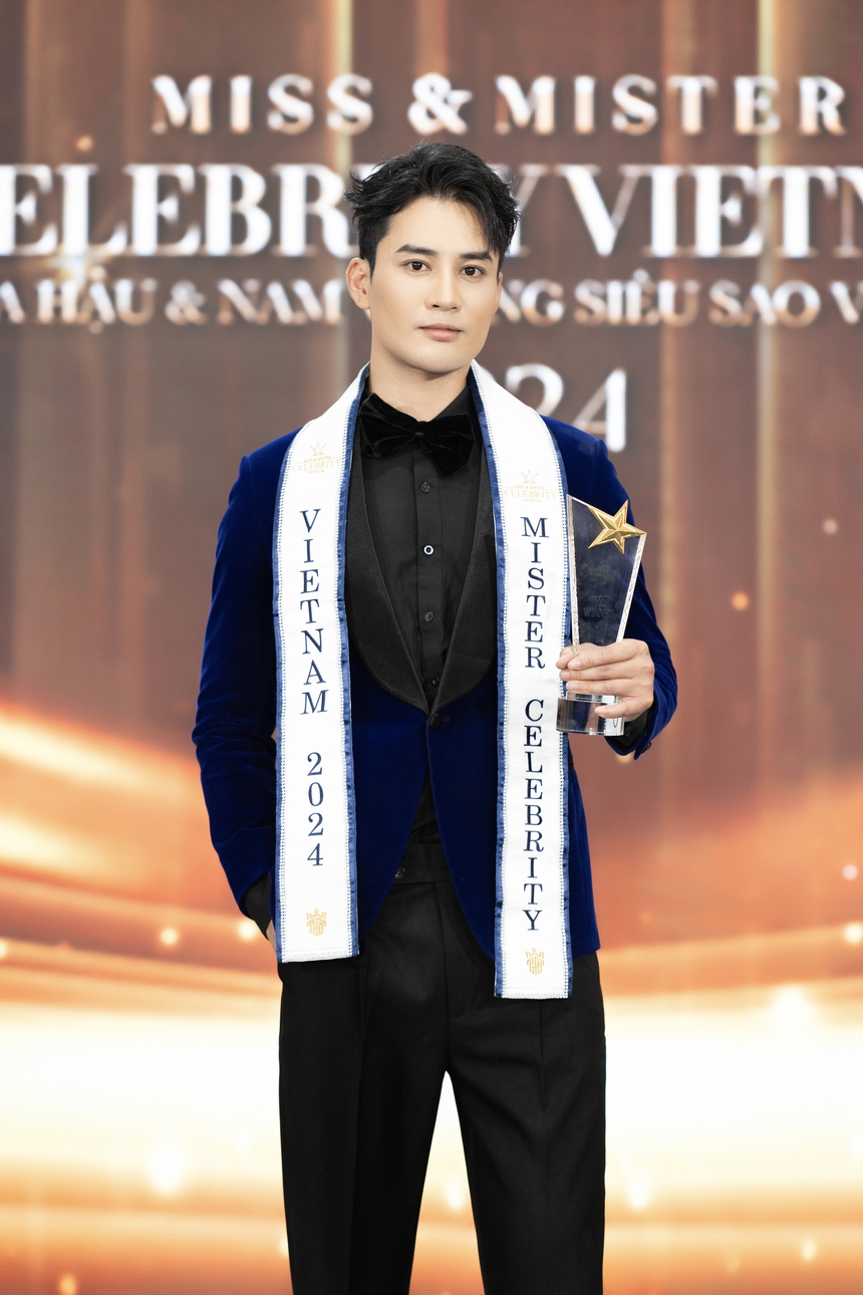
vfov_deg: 15.8
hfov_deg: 10.5
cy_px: 648
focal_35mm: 130
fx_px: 4674
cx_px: 432
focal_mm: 130
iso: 800
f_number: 4.5
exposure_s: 1/100
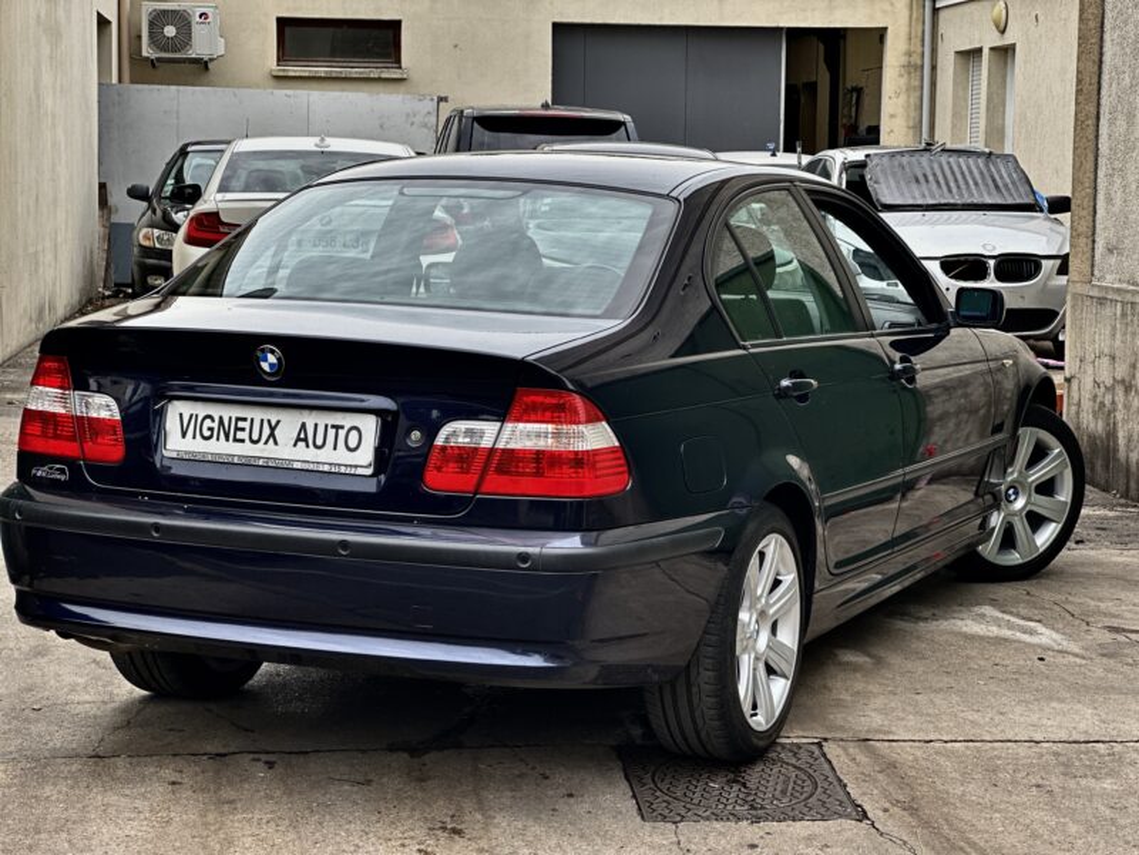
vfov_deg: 19.1
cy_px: 428
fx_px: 2534
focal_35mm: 77
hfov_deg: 25.3
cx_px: 570
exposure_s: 1/121
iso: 32
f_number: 2.8
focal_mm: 9
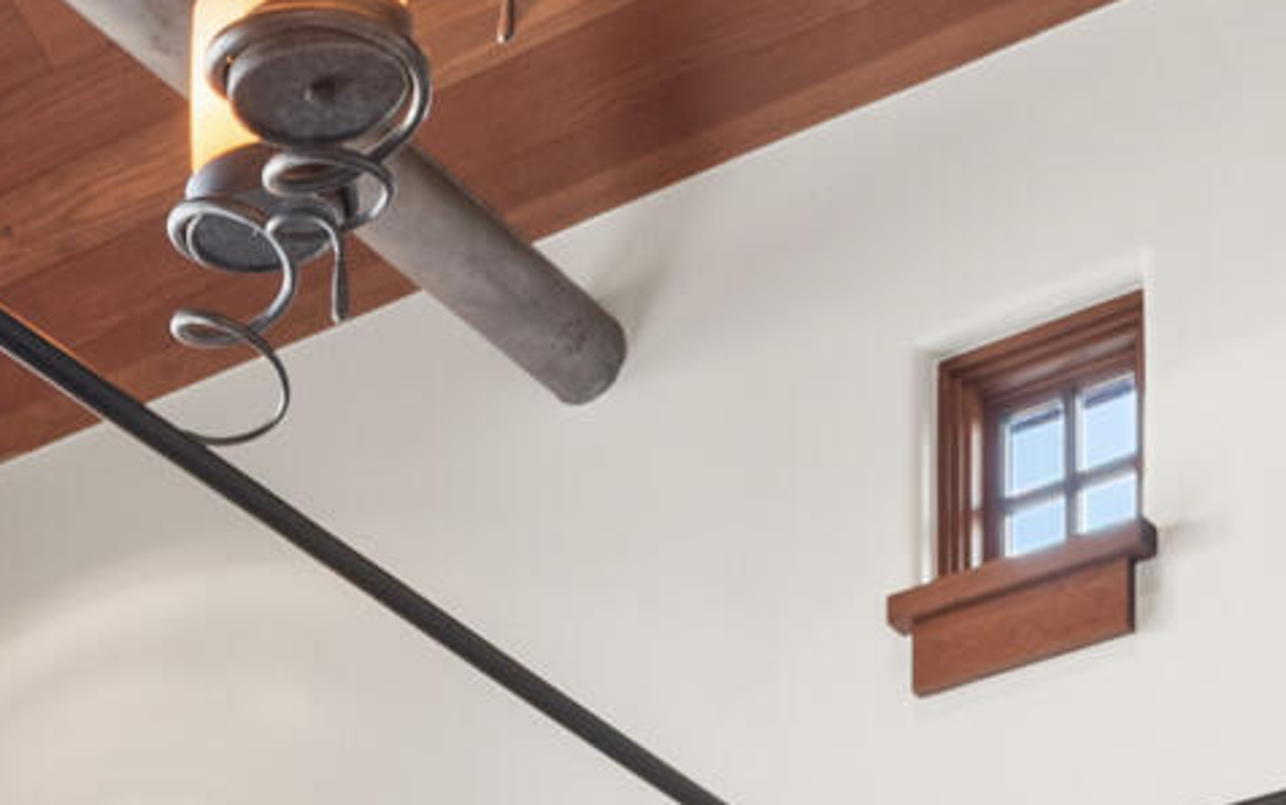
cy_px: 2501
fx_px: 4278
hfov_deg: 16.2
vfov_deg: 8.7
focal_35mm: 122
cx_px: -389
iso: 200
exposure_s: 1/5
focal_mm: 19
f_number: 7.1
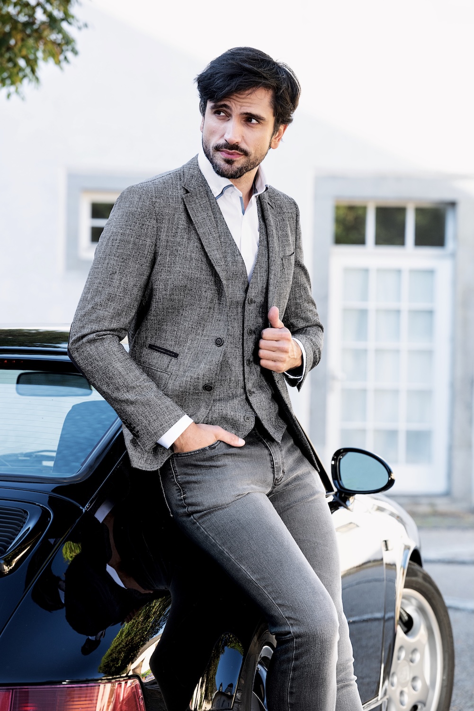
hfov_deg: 8.3
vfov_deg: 12.4
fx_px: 3256
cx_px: 237
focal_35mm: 165
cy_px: 356
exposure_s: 1/125
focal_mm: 165
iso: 500
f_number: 7.1
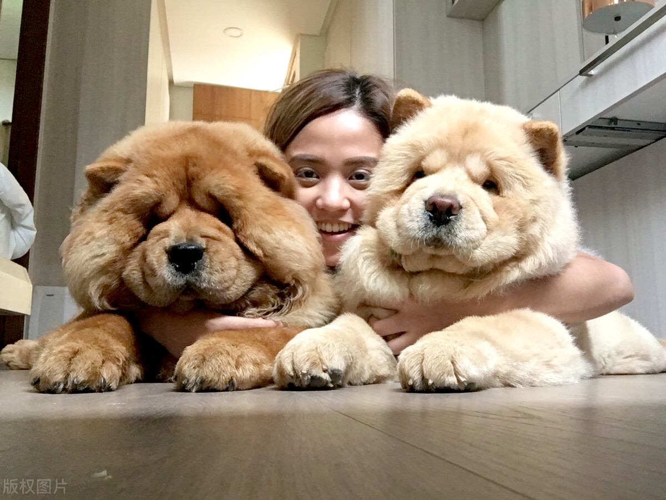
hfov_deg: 58.4
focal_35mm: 31
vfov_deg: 45.4
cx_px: 333
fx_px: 596
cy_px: 250
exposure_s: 1/30
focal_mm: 2.65
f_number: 2.2
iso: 320
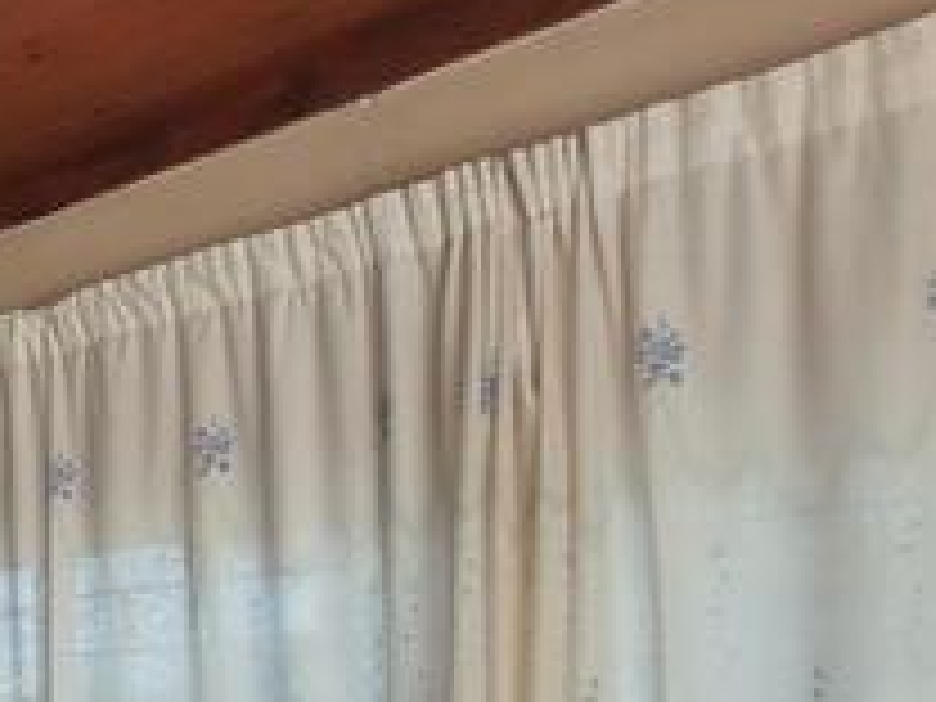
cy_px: 720
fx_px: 1352
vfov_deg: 27.3
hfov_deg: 25.5
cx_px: -554
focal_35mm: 50
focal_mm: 1.74
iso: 80
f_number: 2.2
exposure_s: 1/50
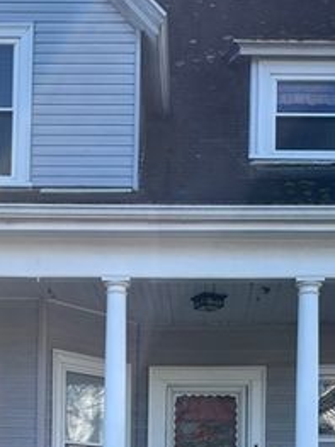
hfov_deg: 22.2
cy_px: 468
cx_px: 165
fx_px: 852
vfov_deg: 27.4
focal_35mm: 66
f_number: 1.5
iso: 50
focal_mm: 5.7
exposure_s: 1/1209
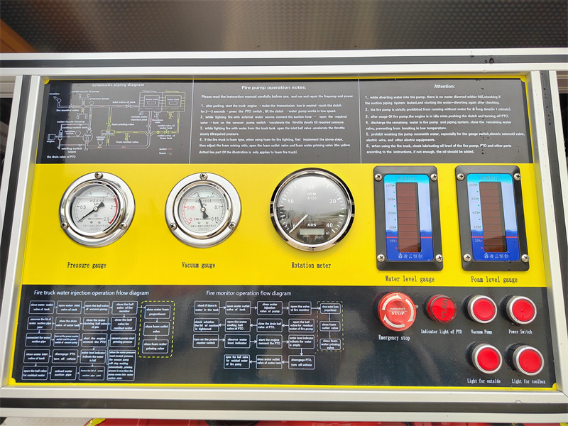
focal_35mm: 23
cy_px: 213
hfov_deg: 73.9
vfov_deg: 58.9
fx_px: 377
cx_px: 284
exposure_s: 1/218
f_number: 1.9
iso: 100
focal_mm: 5.52
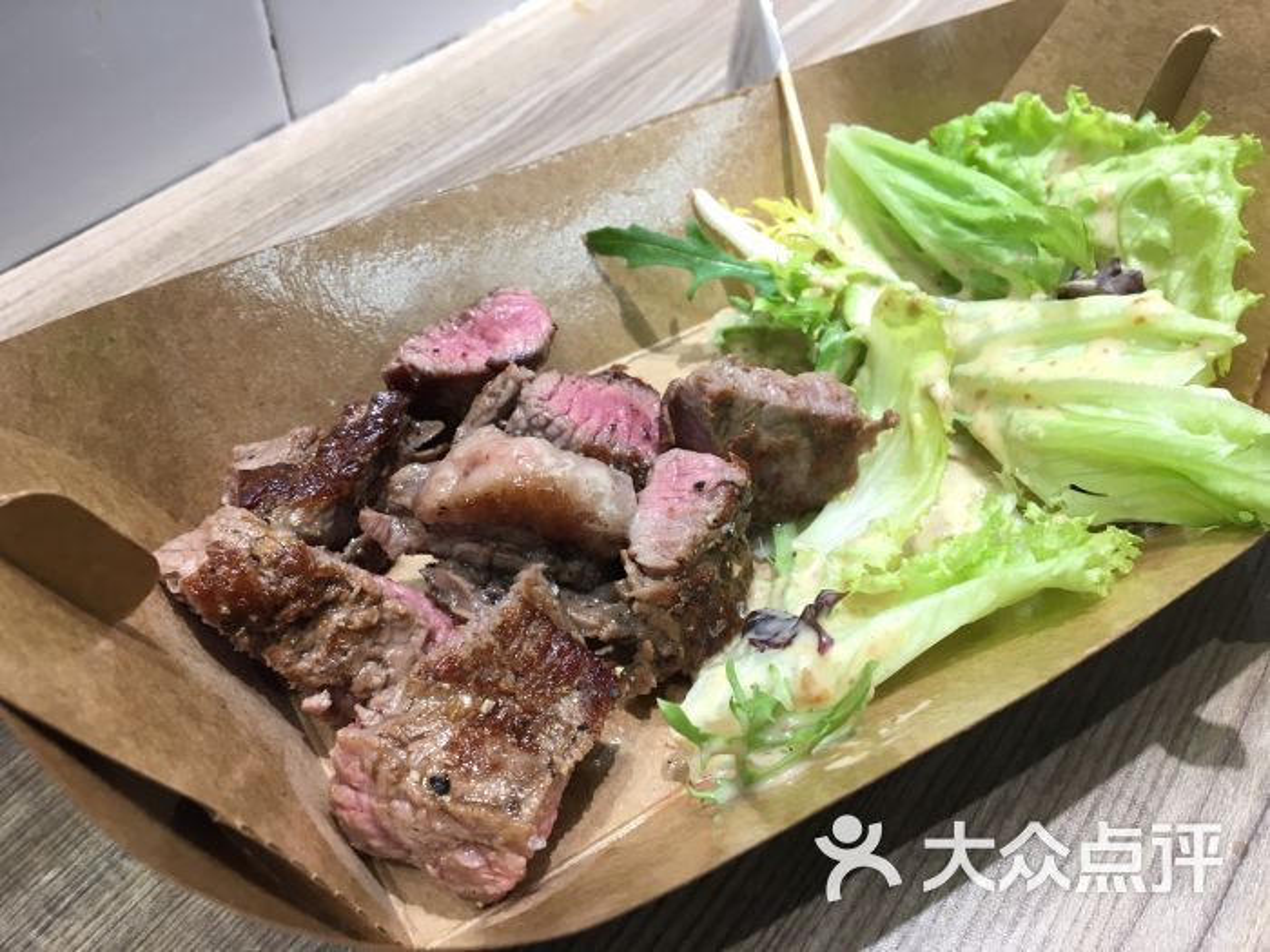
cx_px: 635
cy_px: 476
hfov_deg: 61.7
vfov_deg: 48.2
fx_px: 1064
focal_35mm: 29
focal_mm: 4.15
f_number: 2.2
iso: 40
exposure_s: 1/33
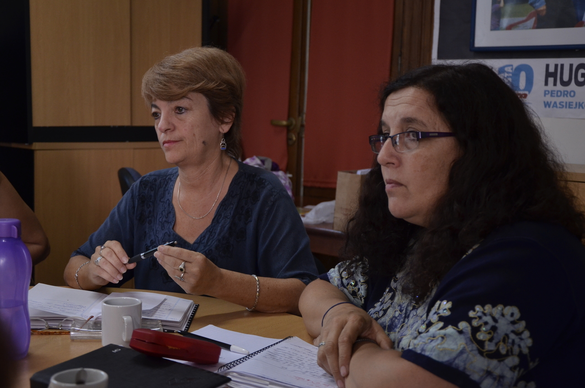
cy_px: 194
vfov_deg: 26.4
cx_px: 292
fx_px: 827
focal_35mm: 51
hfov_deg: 39.0
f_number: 4.2
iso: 640
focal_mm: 34
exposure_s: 1/60
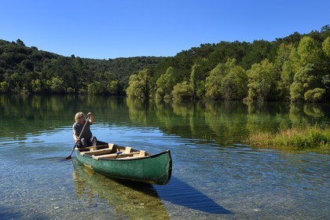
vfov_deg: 35.1
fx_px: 348
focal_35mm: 38
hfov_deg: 50.7
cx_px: 165
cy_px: 110
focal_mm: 38
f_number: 14
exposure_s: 1/200
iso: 200
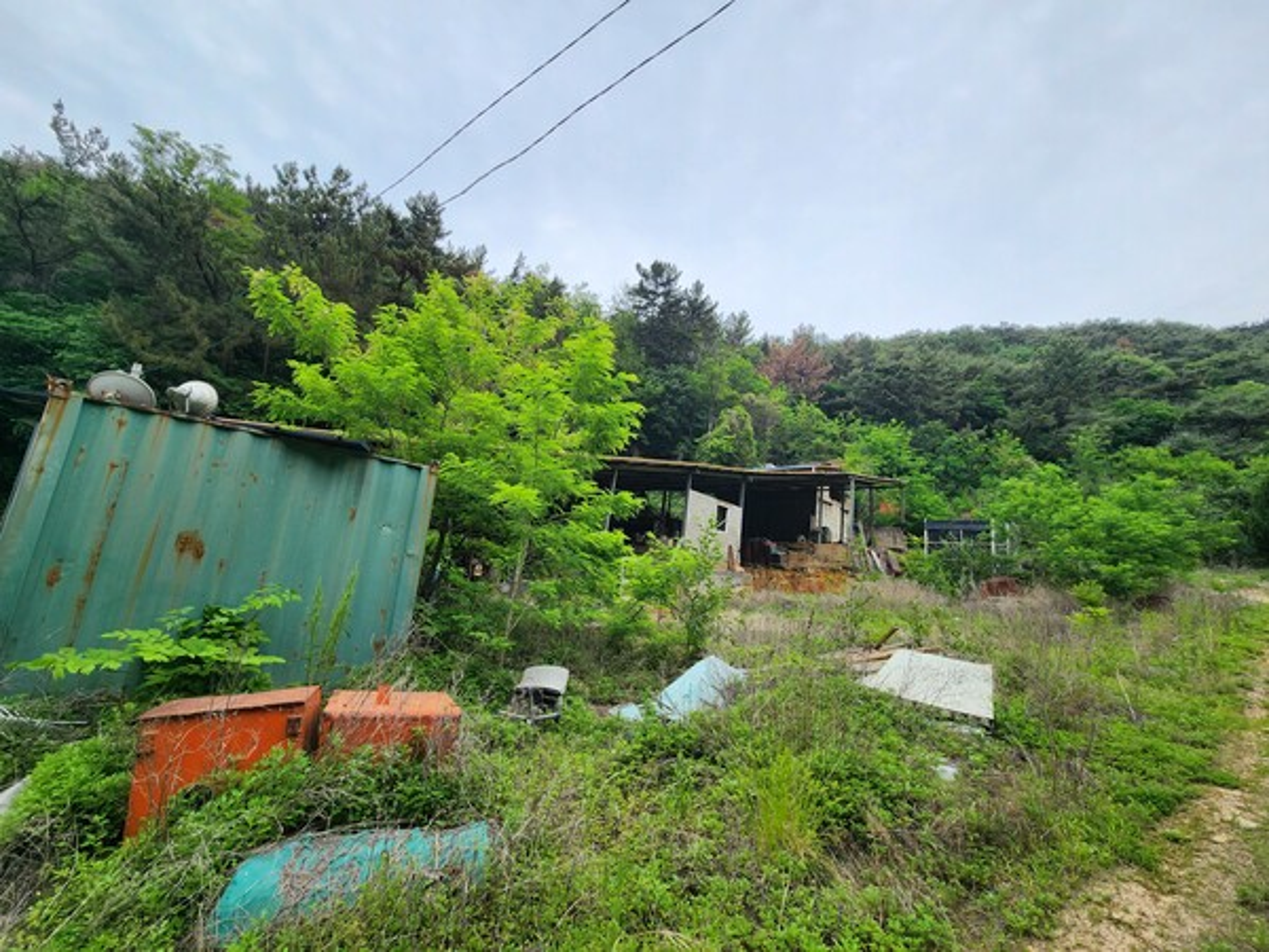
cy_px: 476
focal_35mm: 13
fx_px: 477
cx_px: 634
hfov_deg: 106.2
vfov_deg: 89.9
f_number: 2.2
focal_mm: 2.2
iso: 50
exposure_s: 1/1002
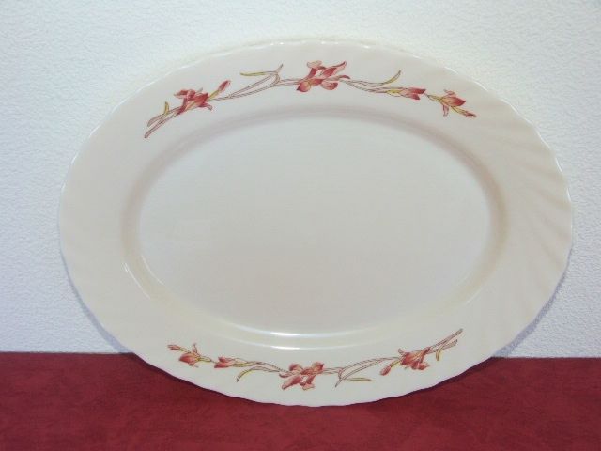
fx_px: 642
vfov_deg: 38.7
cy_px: 226
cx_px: 300
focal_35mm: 37
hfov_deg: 50.1
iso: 100
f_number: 3.5
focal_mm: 9.51
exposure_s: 1/60
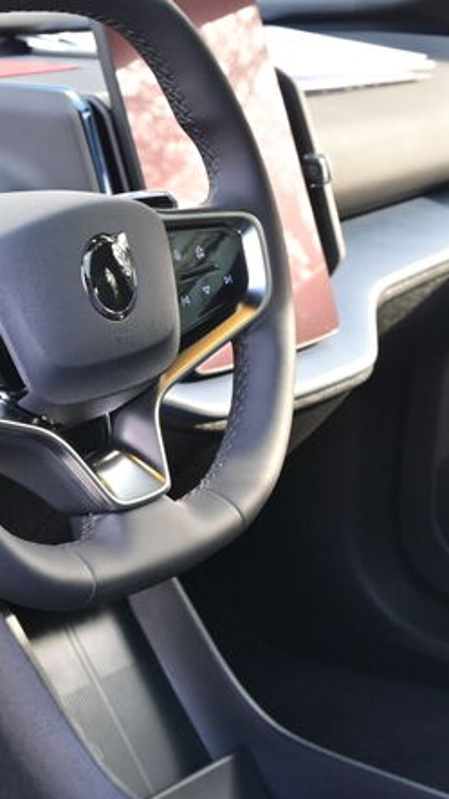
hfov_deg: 12.7
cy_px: 346
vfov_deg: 22.8
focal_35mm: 94
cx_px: -52
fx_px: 1982
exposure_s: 1/40
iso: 250
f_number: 6.3
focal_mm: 27.5
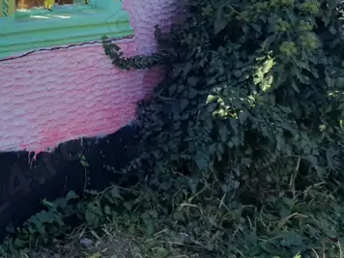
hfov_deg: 23.0
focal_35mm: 73
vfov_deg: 19.4
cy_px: -20
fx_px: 725
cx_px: -131
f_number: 2.4
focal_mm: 4.3
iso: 50
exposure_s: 1/994
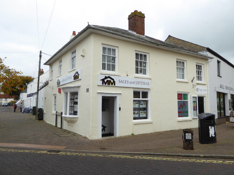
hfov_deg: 67.3
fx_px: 176
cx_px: 117
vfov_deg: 53.1
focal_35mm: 26
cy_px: 88
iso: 100
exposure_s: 1/200
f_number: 3.4
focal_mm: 4.7
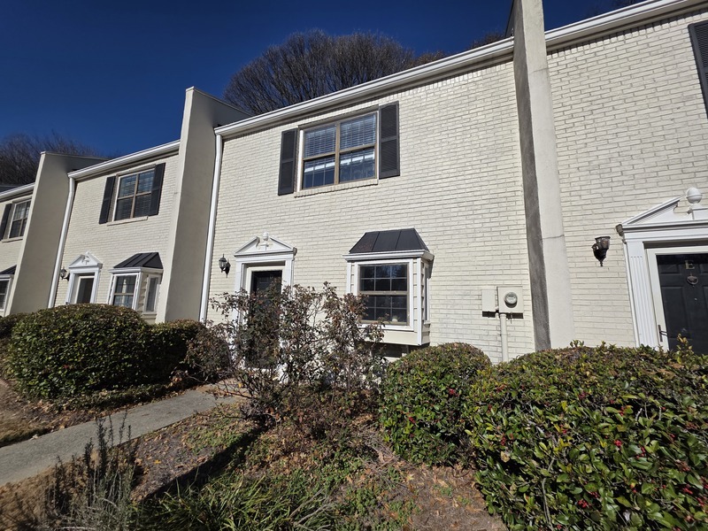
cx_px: 354
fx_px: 266
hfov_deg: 106.2
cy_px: 266
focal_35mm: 13
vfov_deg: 89.9
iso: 40
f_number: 1.9
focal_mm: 2.2
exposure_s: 1/4413
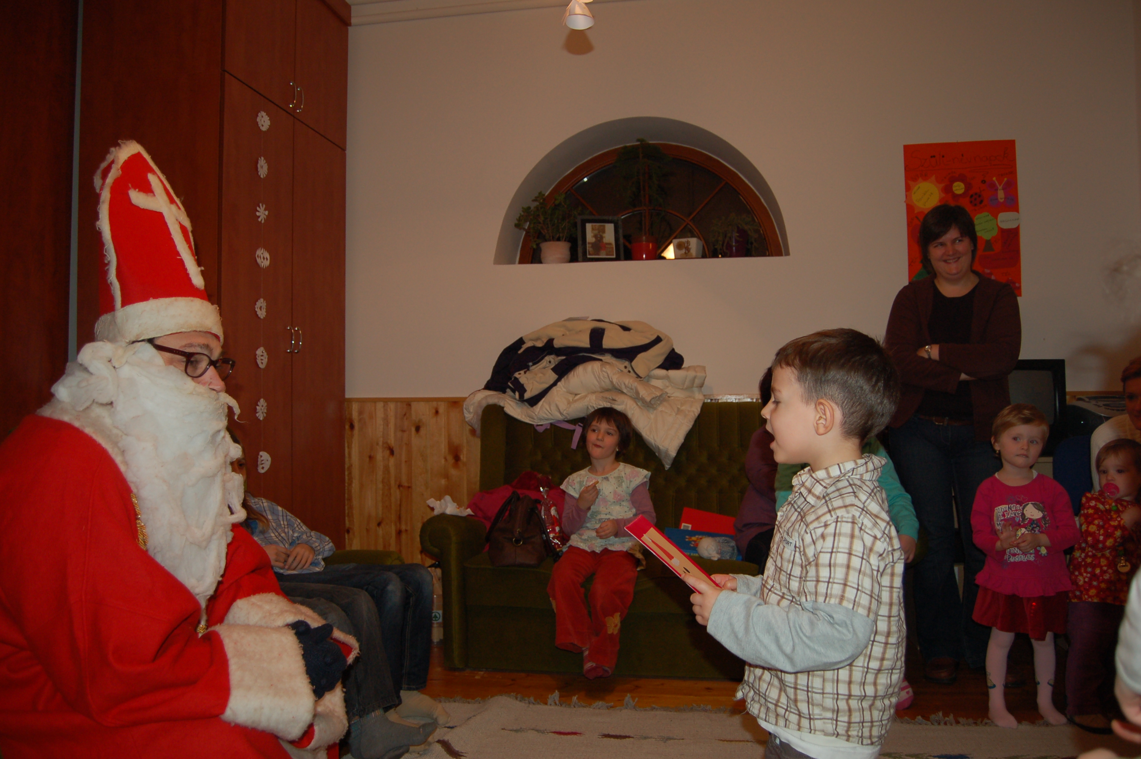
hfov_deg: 67.4
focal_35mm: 27
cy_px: 380
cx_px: 570
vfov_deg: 47.8
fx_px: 855
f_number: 3.5
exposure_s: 1/60
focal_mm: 18
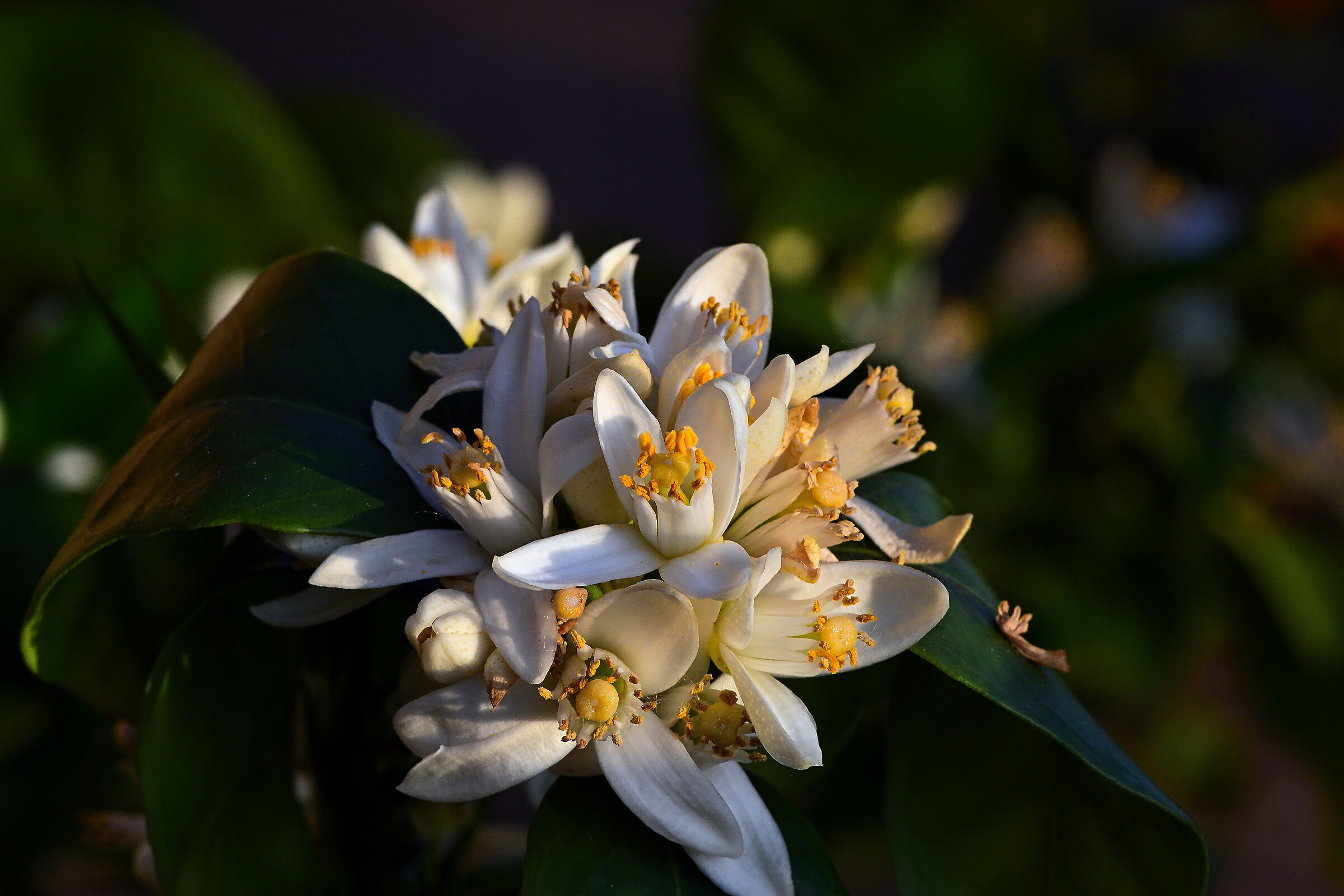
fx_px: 5861
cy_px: 448
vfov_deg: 8.7
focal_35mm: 157
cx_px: 672
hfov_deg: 13.1
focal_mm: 105
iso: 640
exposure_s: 1/250
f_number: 16
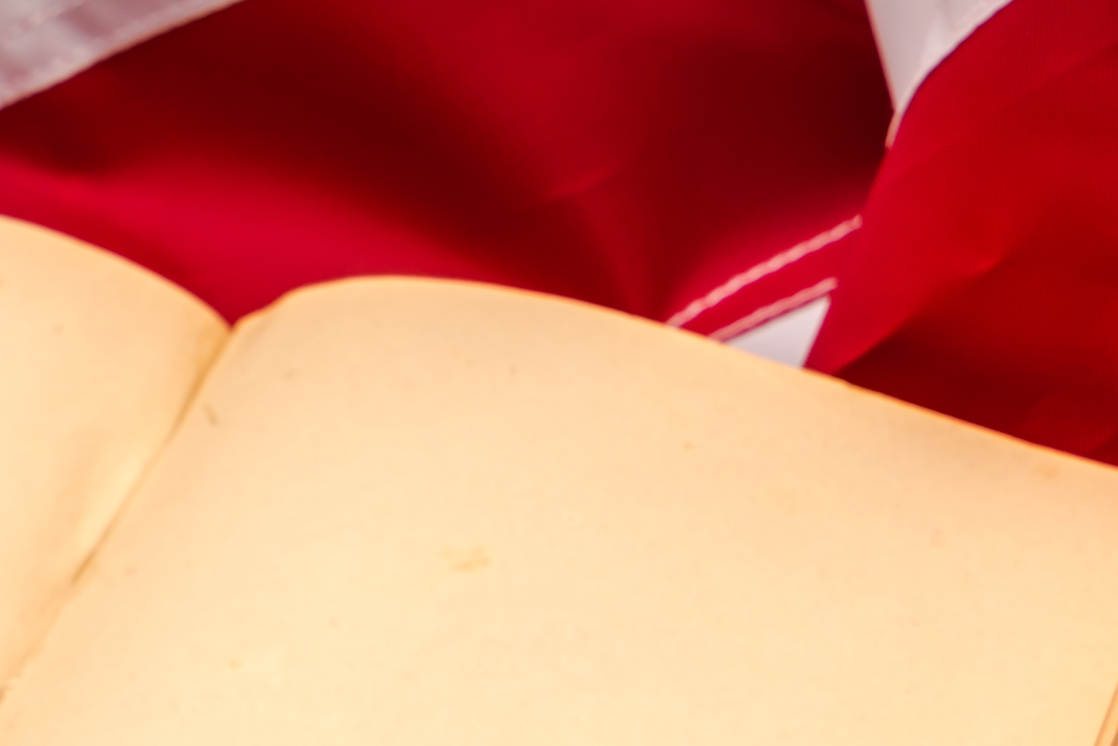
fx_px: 5746
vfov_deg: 7.4
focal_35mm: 185
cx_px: -55
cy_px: 843
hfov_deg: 11.0
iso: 100
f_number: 11
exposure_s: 1/200
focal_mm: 59
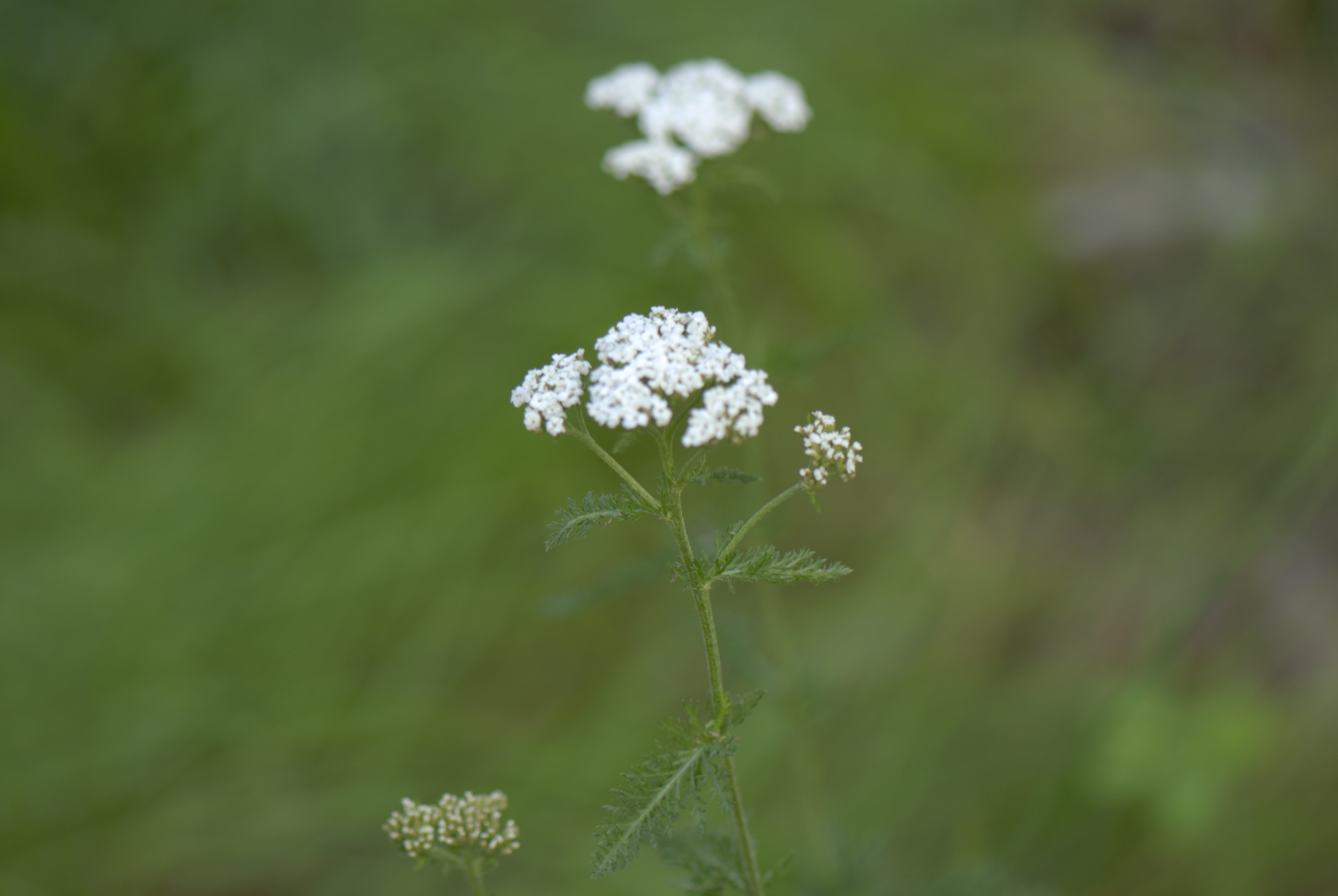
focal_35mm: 158
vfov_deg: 8.7
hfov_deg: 13.0
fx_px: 5861
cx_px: 669
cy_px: 448
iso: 100
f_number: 3.5
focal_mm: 105
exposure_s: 1/45
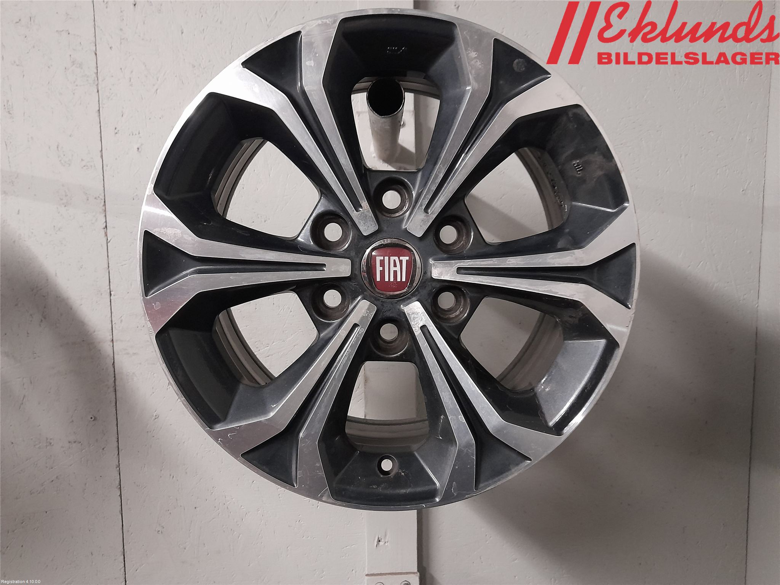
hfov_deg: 69.4
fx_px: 563
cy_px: 292
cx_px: 390
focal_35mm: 25
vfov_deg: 54.9
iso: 640
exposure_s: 1/25
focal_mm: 4.6
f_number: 2
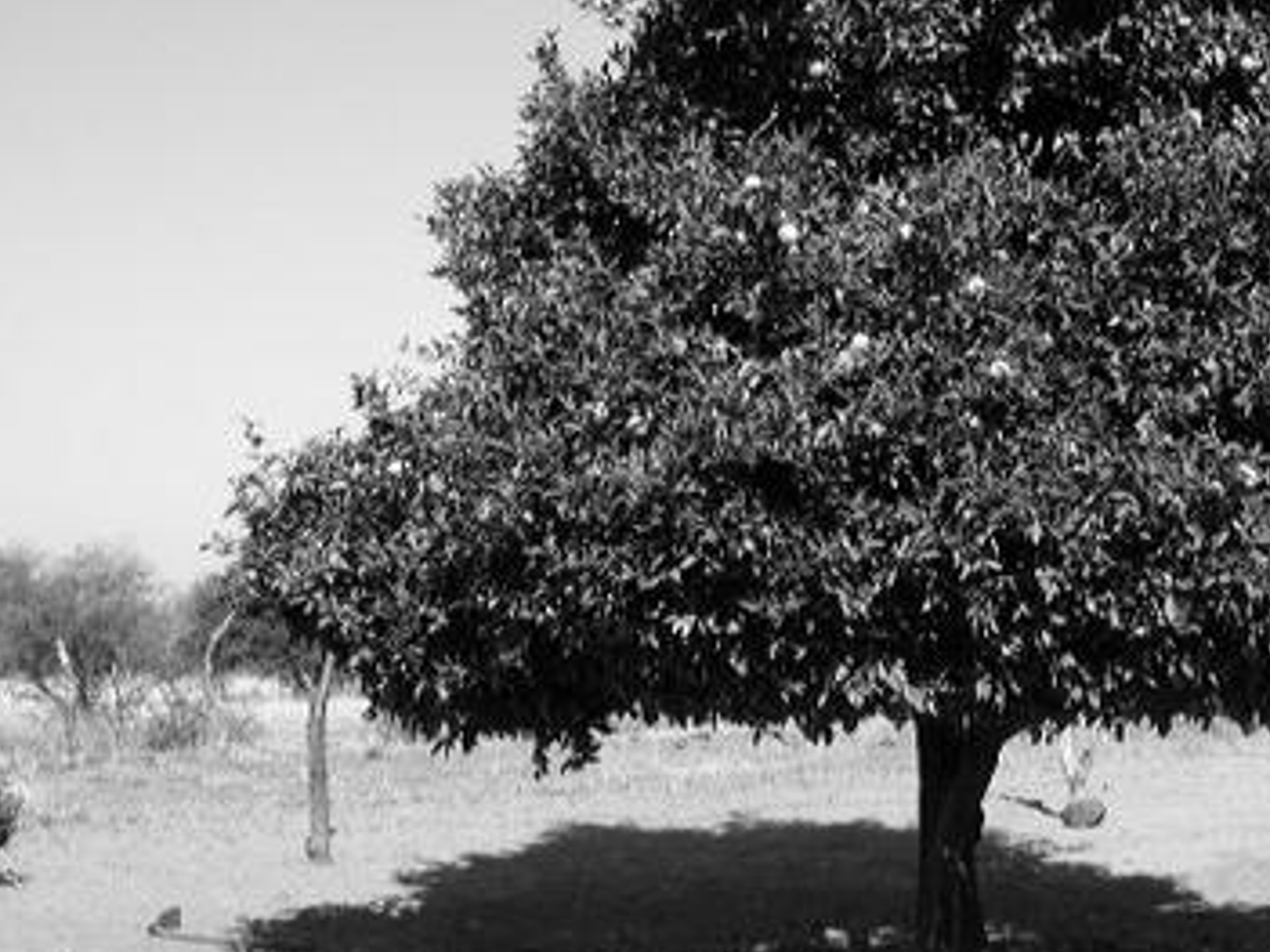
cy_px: 315
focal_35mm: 65
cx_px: 991
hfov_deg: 29.2
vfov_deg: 22.5
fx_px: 2384
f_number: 7.5
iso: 200
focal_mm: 7.85
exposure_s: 1/647
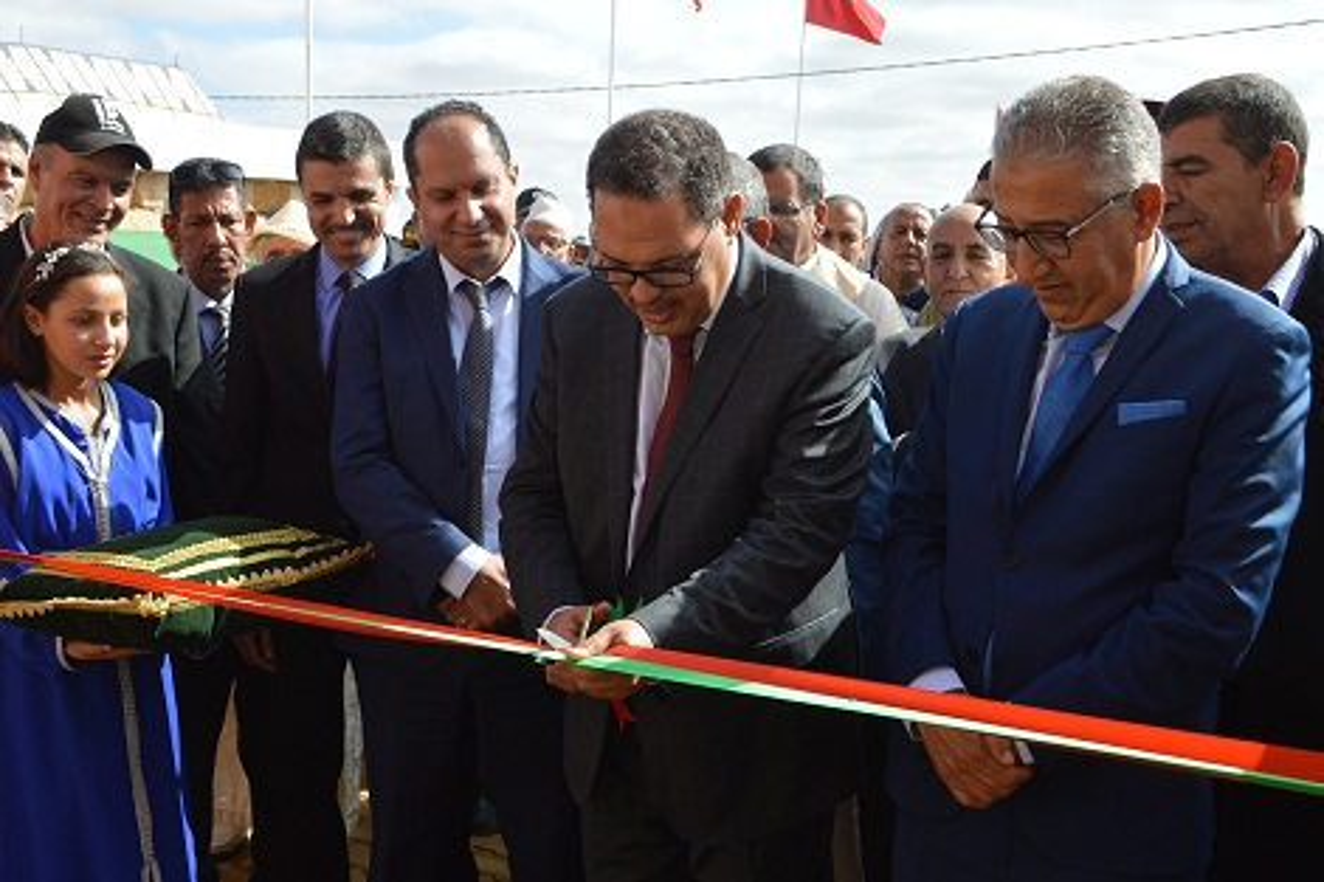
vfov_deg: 31.9
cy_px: 441
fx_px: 1544
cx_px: 662
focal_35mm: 42
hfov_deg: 46.4
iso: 100
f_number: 6.3
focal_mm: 28
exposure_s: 1/160
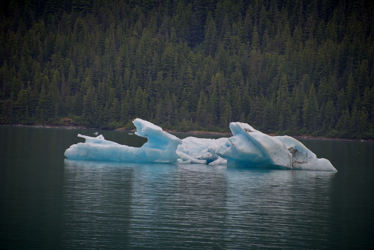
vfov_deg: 4.6
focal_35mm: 300
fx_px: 3117
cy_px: 125
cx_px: 187
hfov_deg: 6.9
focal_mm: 300
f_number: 5.6
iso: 220
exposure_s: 1/640
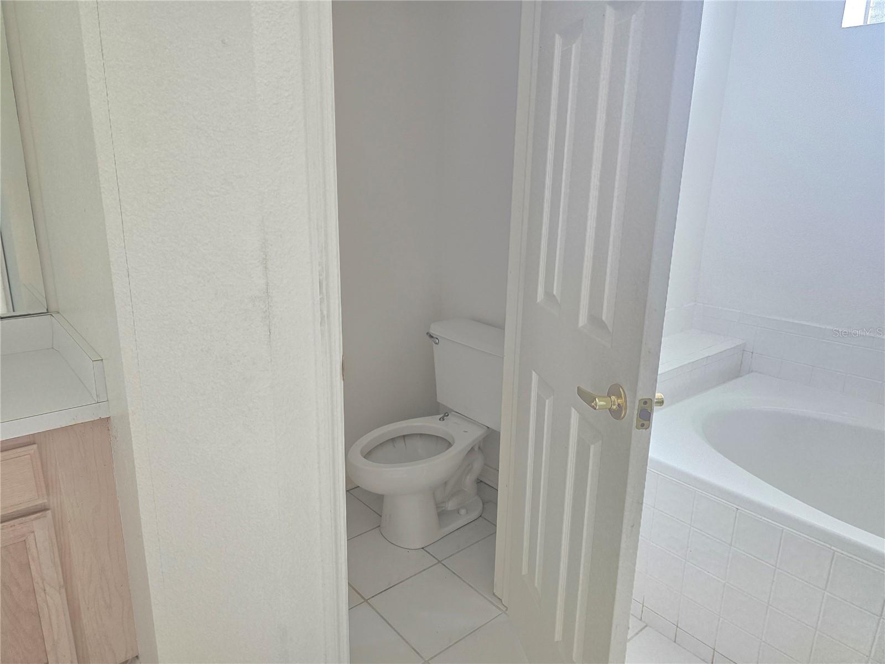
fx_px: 588
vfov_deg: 58.9
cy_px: 332
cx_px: 442
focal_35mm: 23
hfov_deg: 73.9
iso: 200
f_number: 1.7
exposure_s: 1/120
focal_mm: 6.3
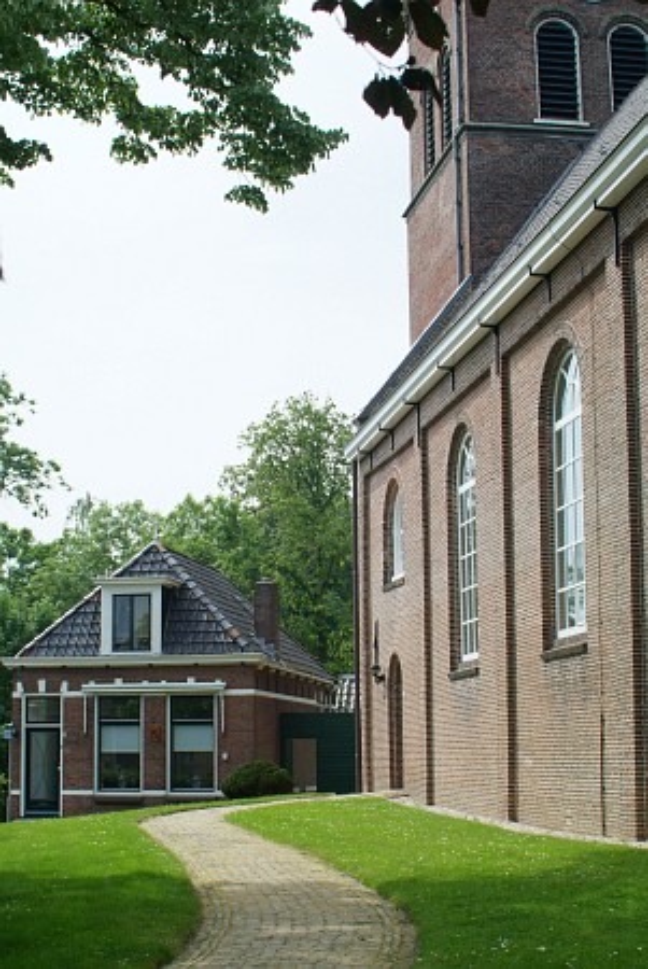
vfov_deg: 37.5
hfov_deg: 25.6
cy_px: 484
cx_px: 324
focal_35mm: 53
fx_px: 1428
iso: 400
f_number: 9.5
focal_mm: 35
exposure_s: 1/250
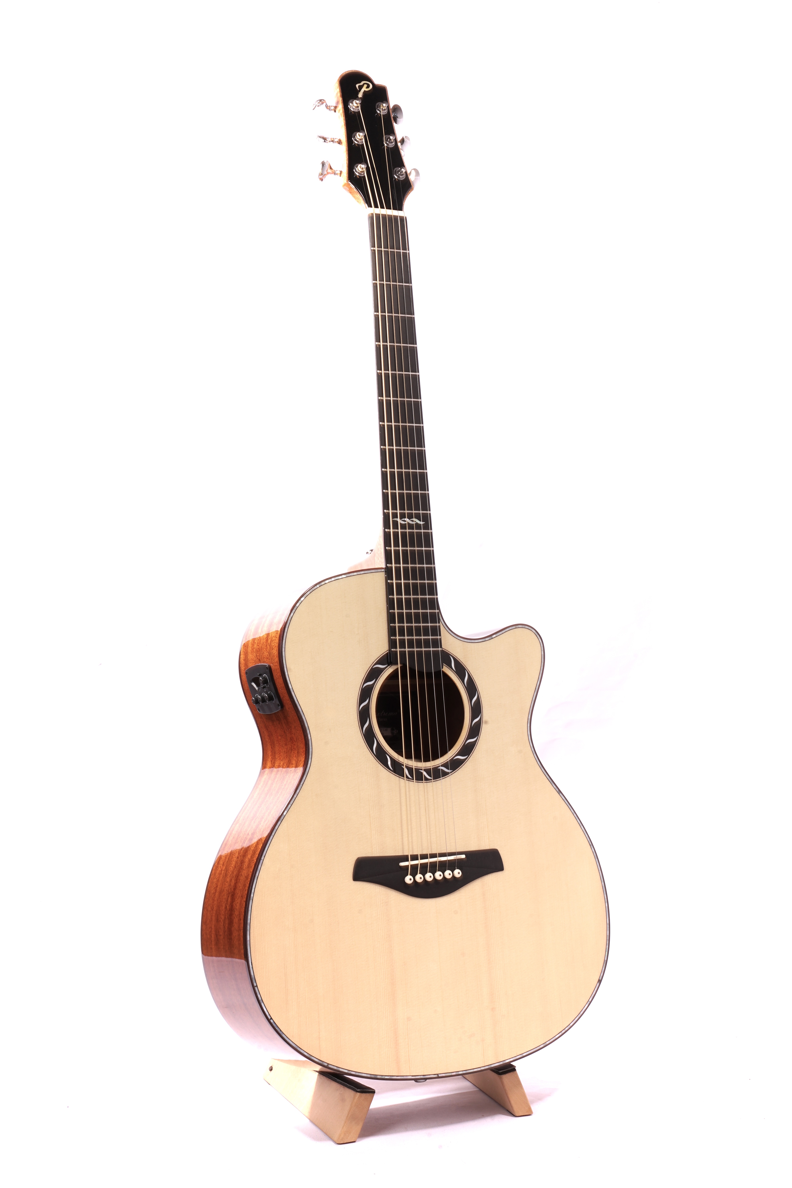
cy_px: 594
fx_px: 2046
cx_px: 396
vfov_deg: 32.4
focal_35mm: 62
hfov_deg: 21.9
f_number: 22
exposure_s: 1/4
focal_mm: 62
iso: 100
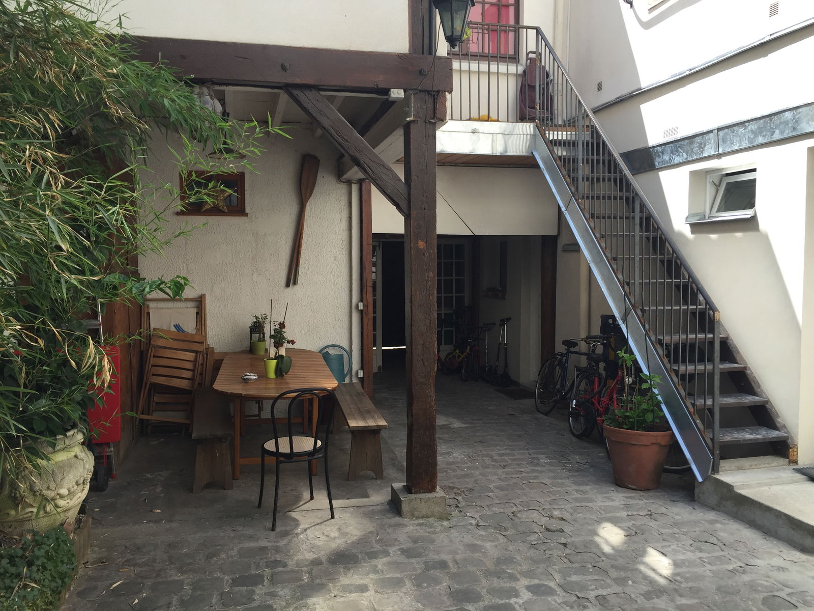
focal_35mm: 29
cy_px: 306
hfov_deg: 61.7
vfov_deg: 48.2
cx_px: 407
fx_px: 682
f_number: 2.2
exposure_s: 1/430
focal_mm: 4.15
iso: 32
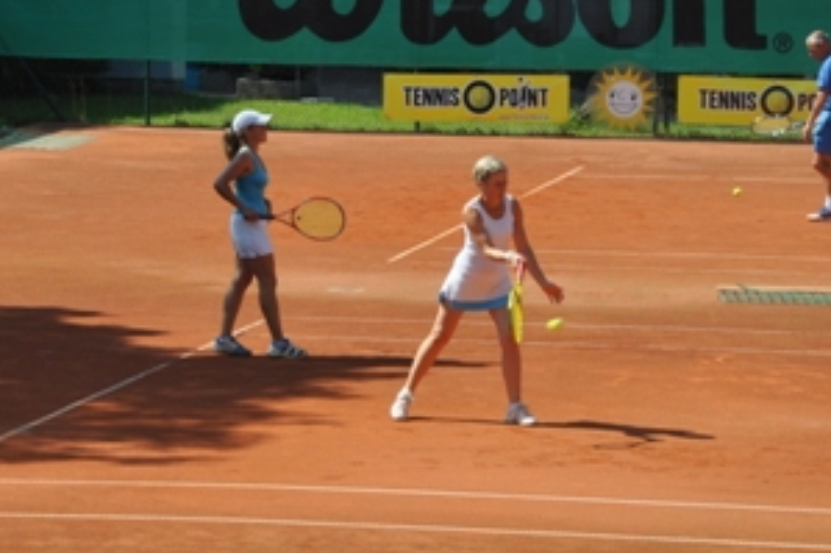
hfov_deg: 8.7
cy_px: 200
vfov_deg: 5.8
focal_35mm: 236
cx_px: 409
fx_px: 5439
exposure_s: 1/400
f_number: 10
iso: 200
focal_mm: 105
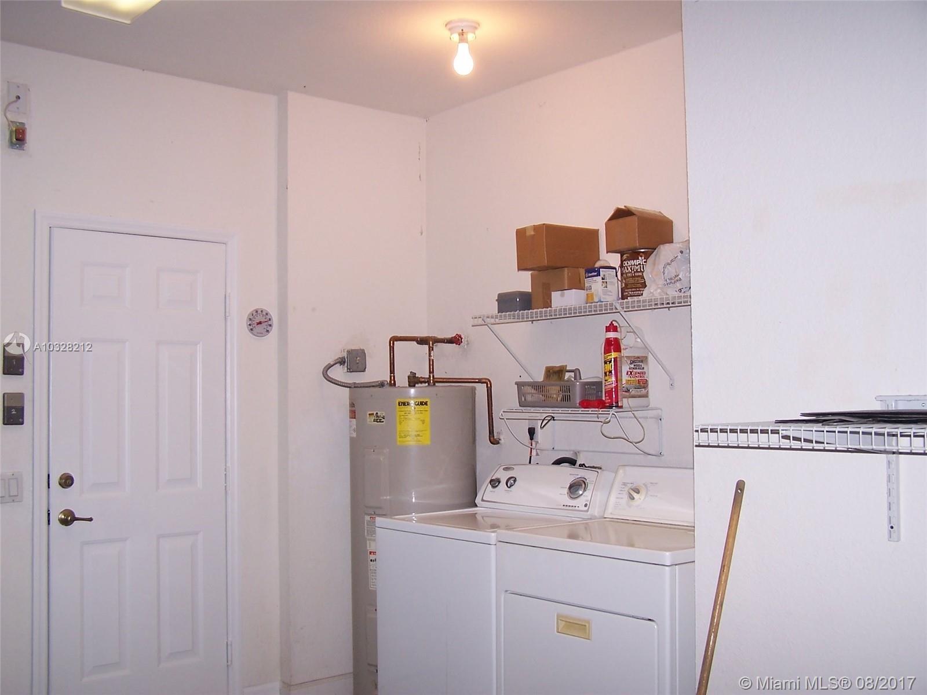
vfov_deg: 37.7
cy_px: 348
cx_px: 464
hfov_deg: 49.0
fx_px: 1018
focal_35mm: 38
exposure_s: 1/60
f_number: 2.8
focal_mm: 6.3
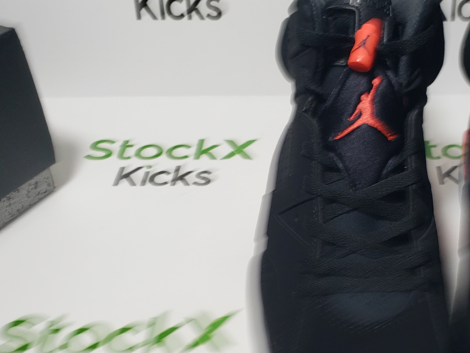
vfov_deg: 30.8
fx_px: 638
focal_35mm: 47
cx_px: 387
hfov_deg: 38.6
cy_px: 218
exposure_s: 1/195
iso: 50
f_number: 2.4
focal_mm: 4.3
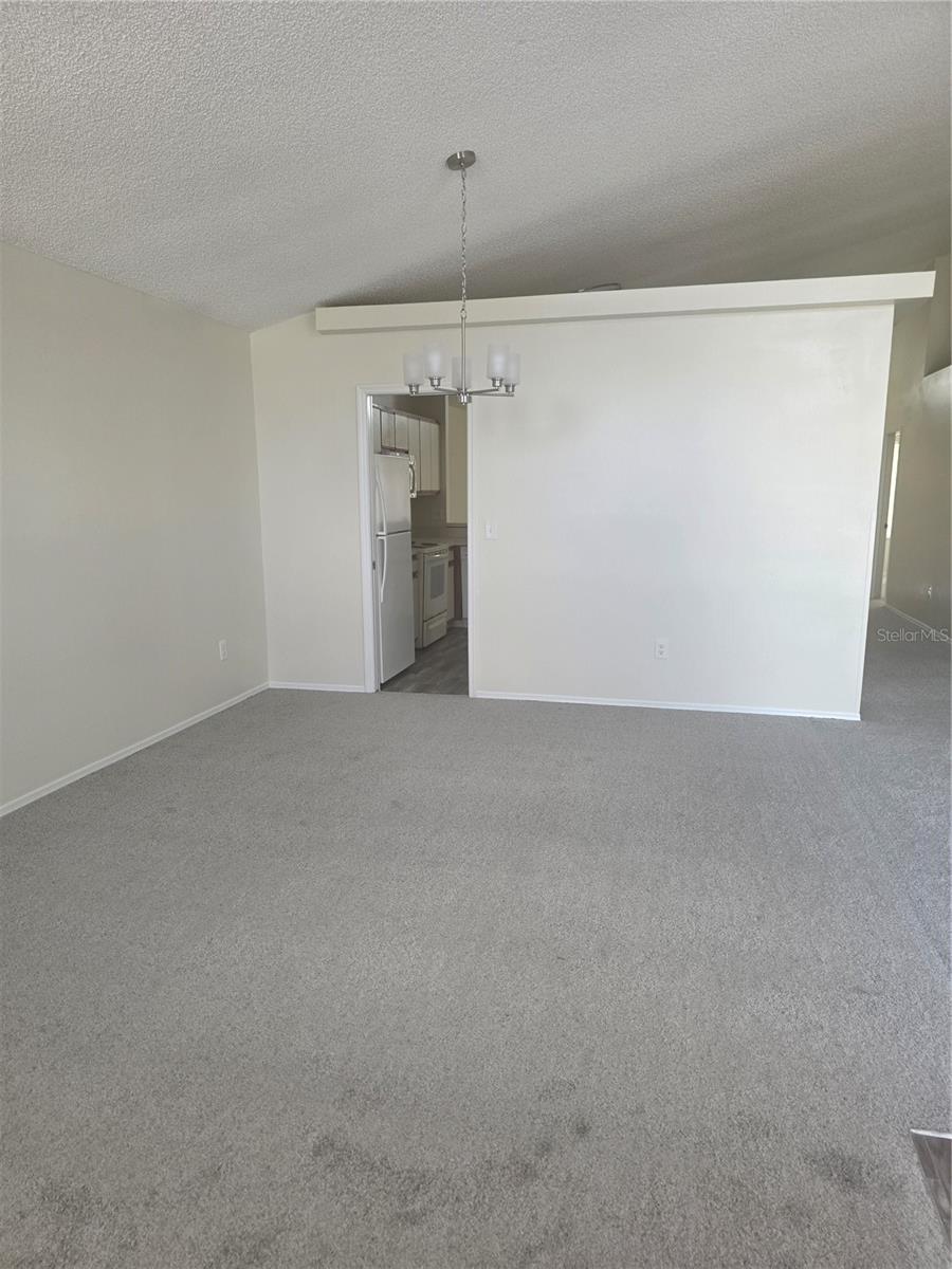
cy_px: 634
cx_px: 476
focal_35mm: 23
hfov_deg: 58.9
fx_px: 843
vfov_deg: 73.9
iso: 160
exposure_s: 1/180
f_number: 1.7
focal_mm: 6.3
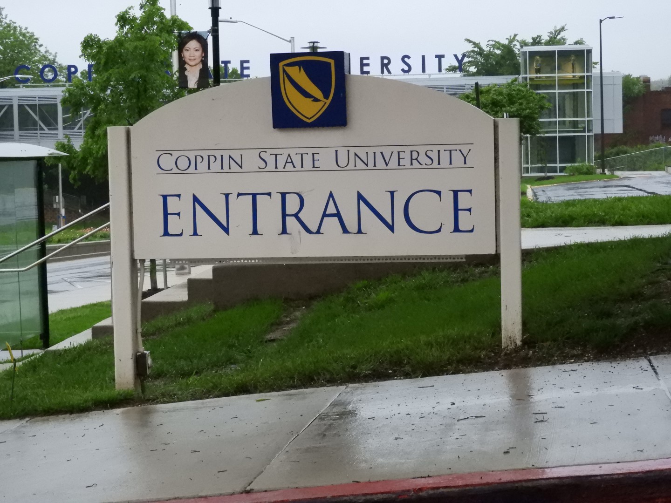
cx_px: 336
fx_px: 1841
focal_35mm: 95
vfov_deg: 15.6
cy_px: 252
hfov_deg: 20.7
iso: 1600
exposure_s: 1/500
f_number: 4.8
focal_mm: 17
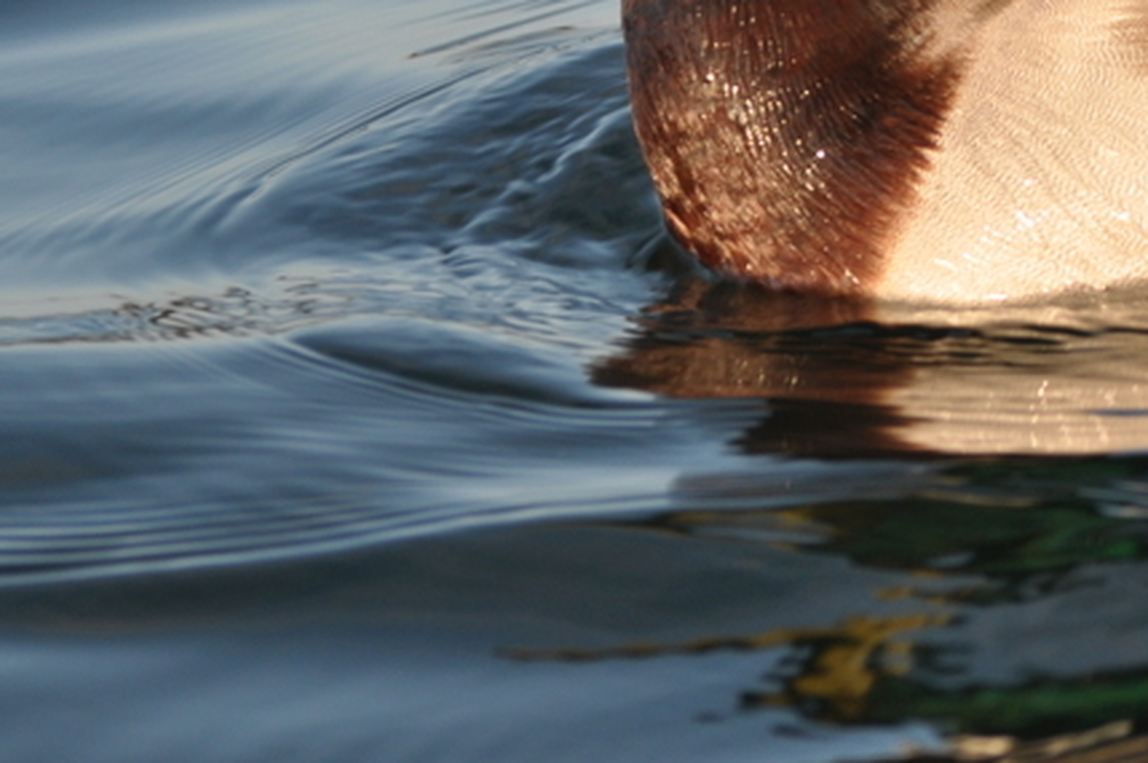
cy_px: -189
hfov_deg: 4.3
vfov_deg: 2.9
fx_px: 15130
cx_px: 1346
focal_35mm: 475
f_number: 8
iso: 200
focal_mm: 116
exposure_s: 1/250
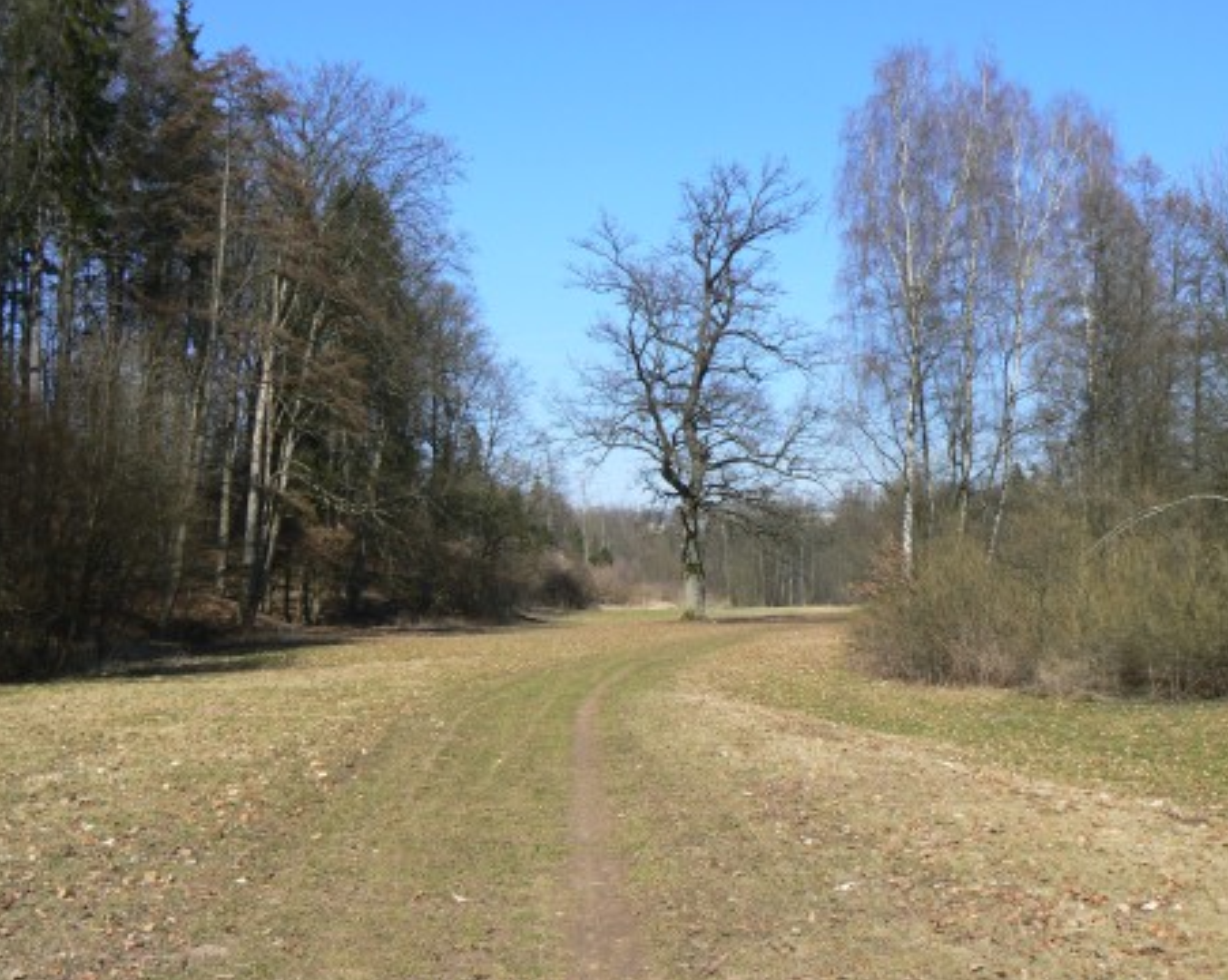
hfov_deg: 46.8
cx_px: 569
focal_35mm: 39
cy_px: 483
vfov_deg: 38.2
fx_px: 1416
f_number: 6.3
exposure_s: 1/400
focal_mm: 6
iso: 80
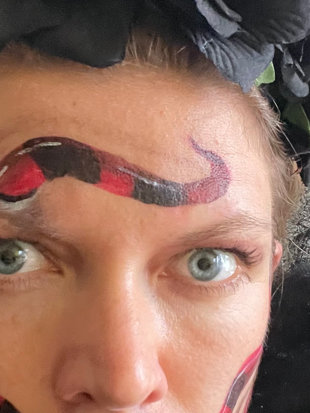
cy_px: 243
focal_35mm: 78
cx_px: 128
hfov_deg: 18.9
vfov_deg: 25.0
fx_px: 931
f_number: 2.2
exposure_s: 1/36
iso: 400
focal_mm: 2.71
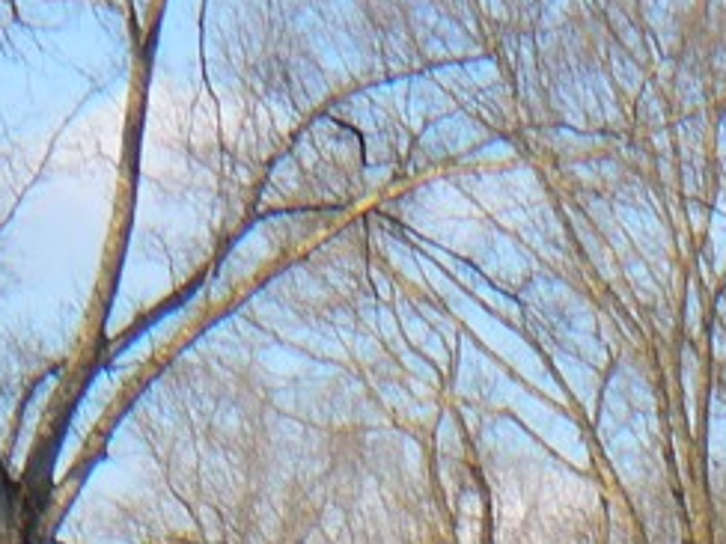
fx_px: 3083
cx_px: 1021
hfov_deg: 12.9
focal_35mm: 147
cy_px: 936
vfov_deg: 9.6
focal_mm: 5.2
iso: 80
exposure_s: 1/400
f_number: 2.8
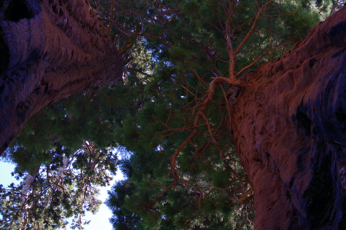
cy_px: 115
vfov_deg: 16.6
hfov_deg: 24.8
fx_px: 788
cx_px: 173
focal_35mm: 82
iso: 100
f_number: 8
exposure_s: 1/30
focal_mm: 55
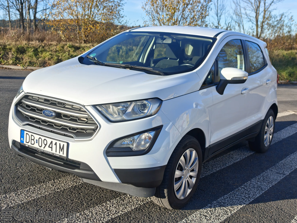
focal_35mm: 41
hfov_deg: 45.8
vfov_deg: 35.1
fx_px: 352
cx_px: 148
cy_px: 112
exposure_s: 1/2173
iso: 50
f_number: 2
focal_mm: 8.72
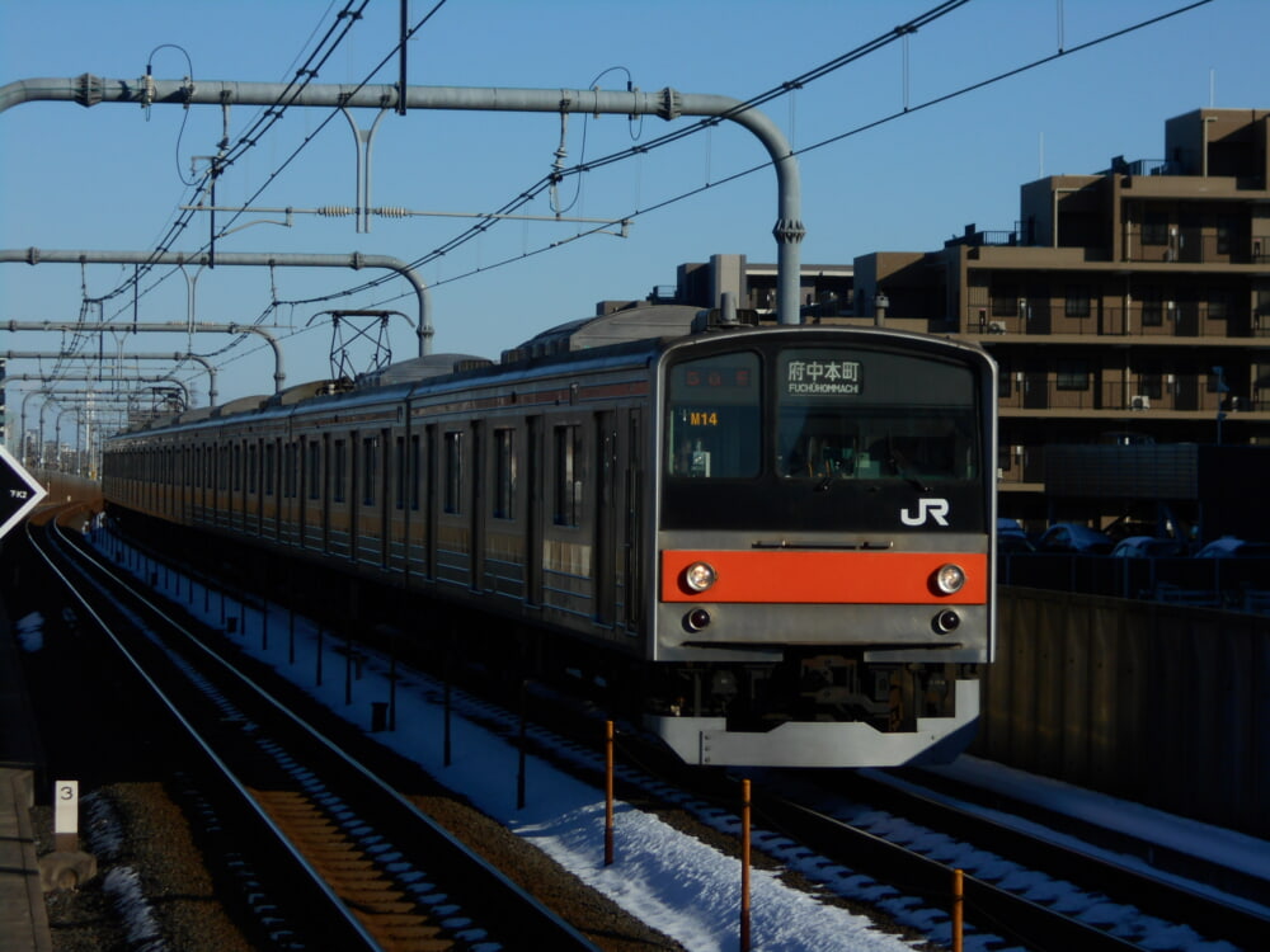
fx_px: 4769
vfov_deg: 11.4
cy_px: 476
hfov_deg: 15.2
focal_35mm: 130
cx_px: 635
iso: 80
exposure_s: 1/640
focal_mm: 23
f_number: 6.5
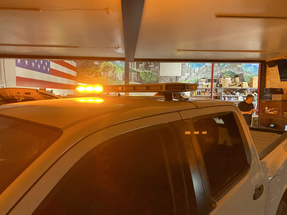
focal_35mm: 26
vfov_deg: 53.1
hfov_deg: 67.3
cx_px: 144
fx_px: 216
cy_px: 108
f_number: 1.8
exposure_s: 1/50
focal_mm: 4.25
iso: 500
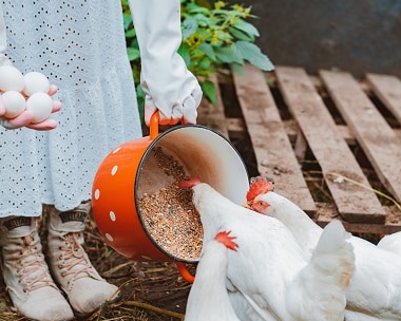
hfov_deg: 25.7
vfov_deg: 20.7
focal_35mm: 74
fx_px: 878
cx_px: 197
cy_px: 191
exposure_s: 1/320
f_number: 3.5
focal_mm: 50
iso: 200
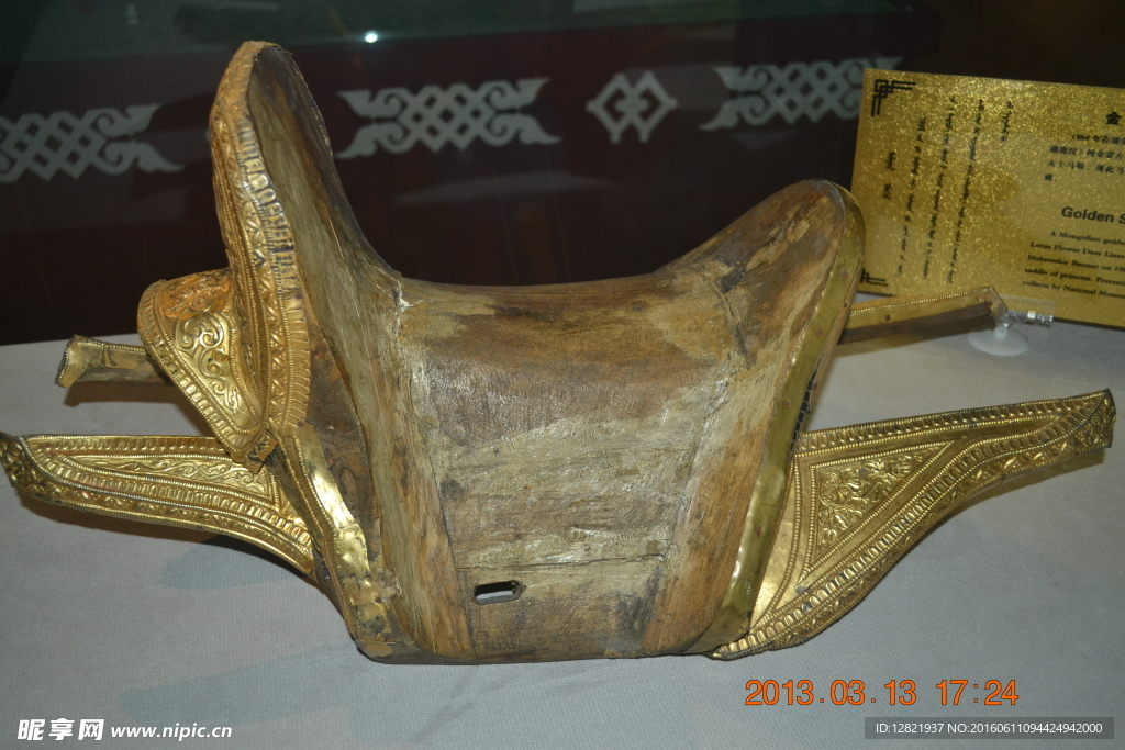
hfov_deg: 53.1
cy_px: 375
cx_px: 562
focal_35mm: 36
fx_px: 1125
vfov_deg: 36.9
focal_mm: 24
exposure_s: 1/60
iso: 400
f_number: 4
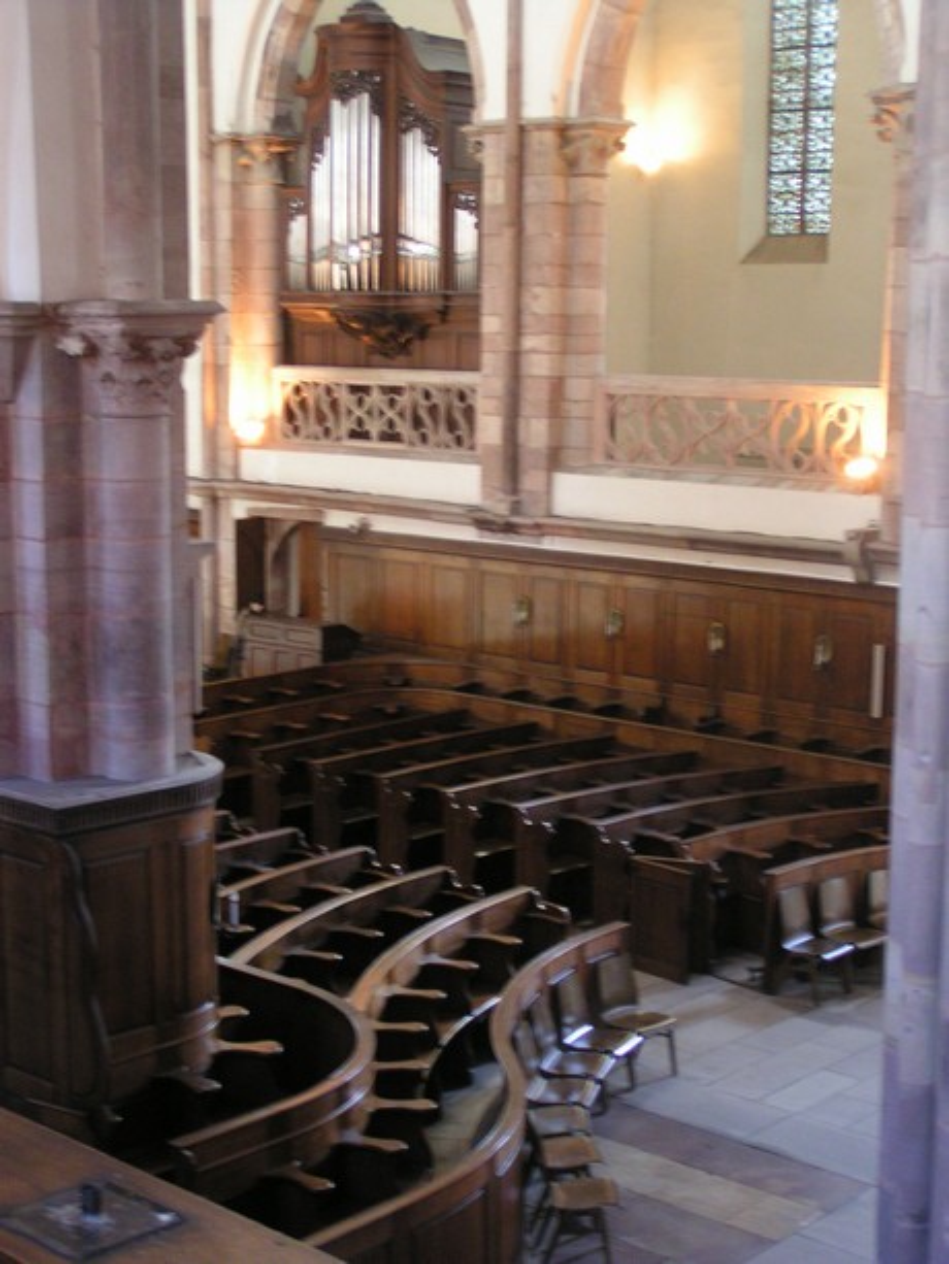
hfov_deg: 27.0
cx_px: 474
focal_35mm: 54
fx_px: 1973
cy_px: 632
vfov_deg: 35.5
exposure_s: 1/10
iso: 200
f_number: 3.2
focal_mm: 8.3
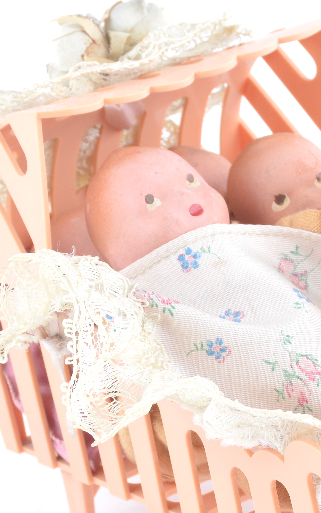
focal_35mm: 190
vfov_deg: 11.0
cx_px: 340
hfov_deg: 6.9
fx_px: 2659
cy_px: 339
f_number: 9
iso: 100
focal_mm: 46
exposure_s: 1/25
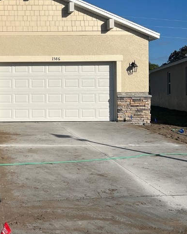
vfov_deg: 34.6
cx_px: 3
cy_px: 88
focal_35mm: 54
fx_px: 373
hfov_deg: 26.7
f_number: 1.5
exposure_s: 1/10309
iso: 50
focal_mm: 5.7
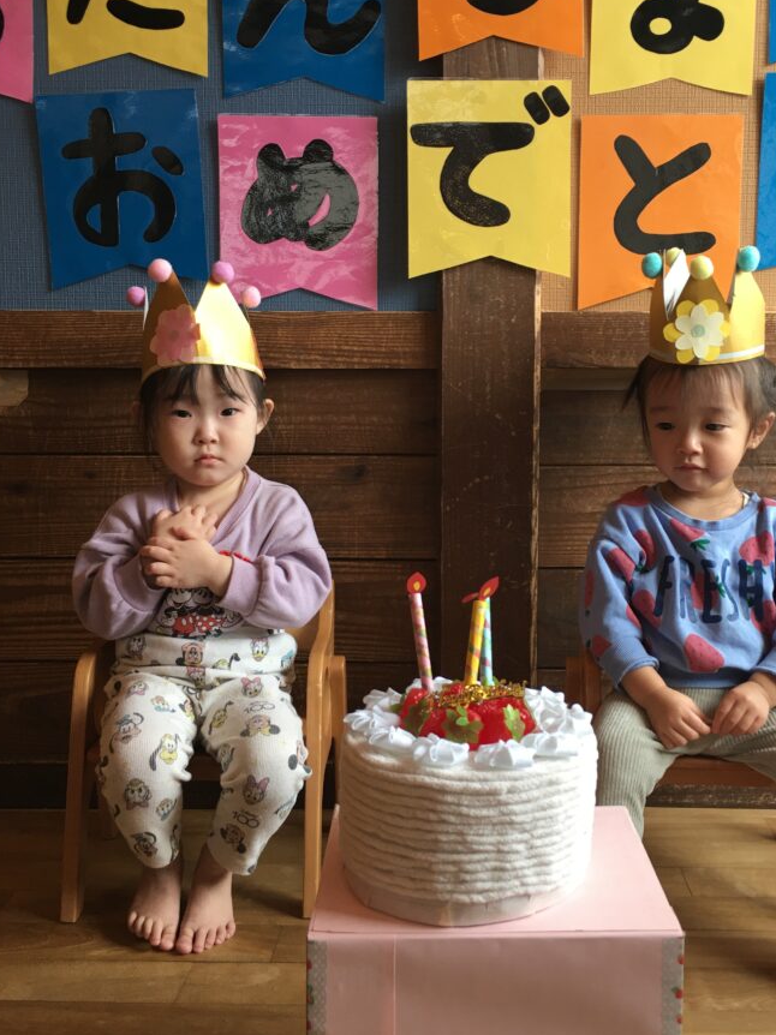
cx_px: 458
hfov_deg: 40.5
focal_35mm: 35
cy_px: 474
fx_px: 1047
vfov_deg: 52.6
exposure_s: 1/40
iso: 25
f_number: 2.2
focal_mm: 4.15
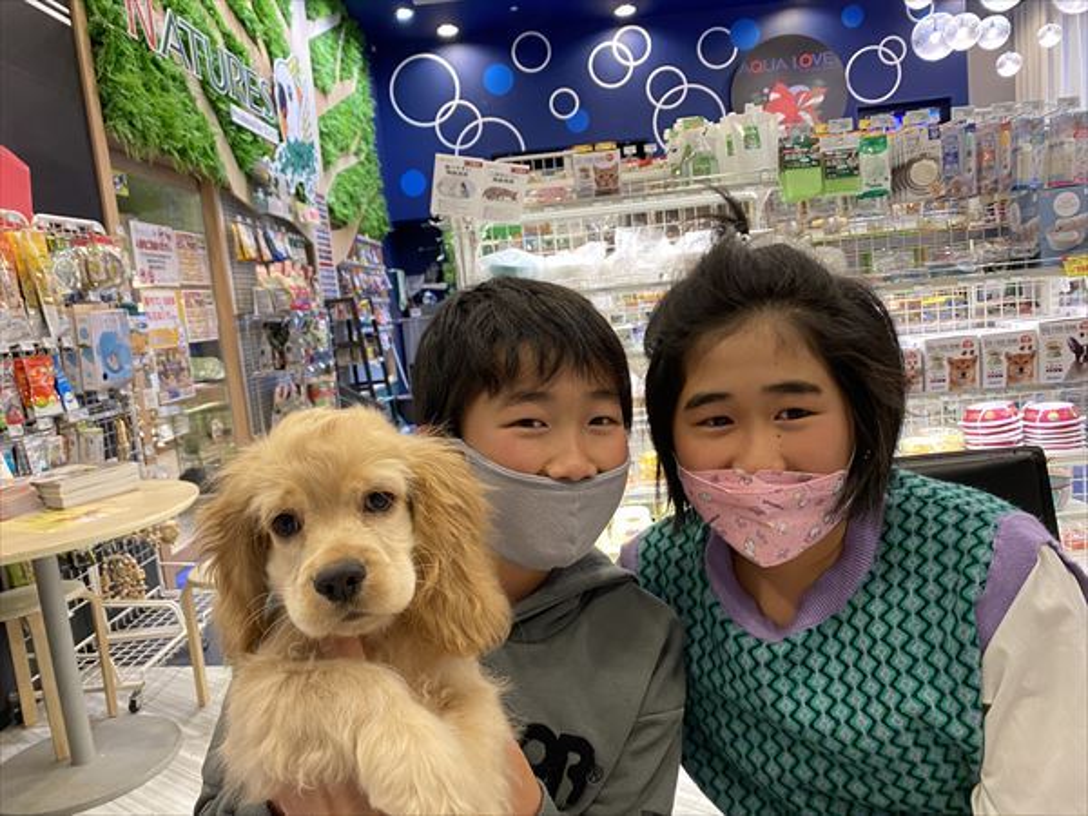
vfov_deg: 53.1
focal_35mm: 26
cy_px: 408
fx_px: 817
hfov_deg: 67.3
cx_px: 544
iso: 200
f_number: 1.8
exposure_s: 1/60
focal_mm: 4.25
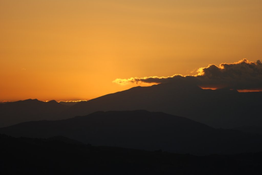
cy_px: 88
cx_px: 131
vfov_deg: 4.4
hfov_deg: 6.5
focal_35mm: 315
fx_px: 2295
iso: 100
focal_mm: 210
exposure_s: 1/400
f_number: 5.6
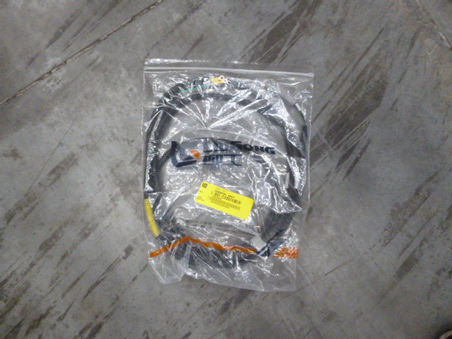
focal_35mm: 25
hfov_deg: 69.4
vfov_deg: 54.9
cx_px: 226
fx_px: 326
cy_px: 170
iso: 800
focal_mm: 4.5
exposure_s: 1/13
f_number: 3.1
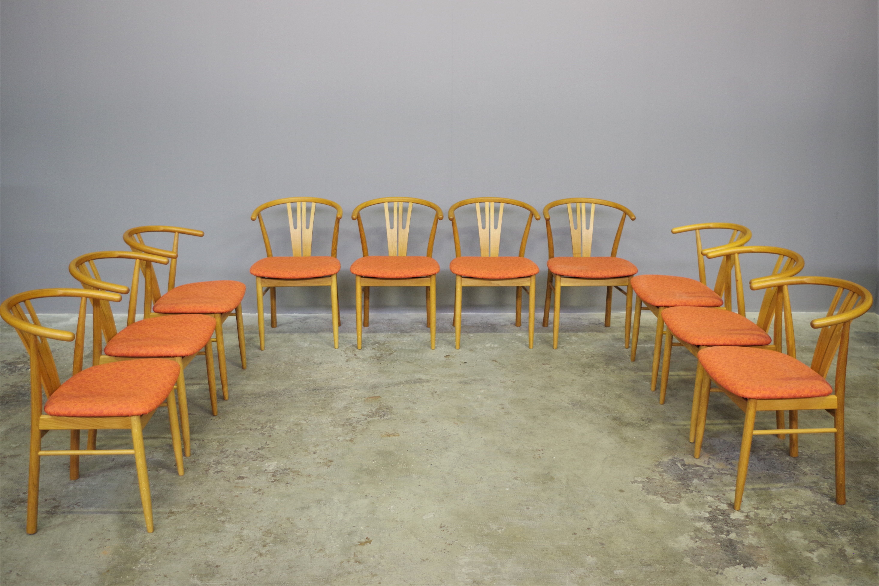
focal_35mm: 31
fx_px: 757
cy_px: 293
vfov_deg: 42.3
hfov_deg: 60.3
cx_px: 440
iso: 800
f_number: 4
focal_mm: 21.25
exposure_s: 1/15
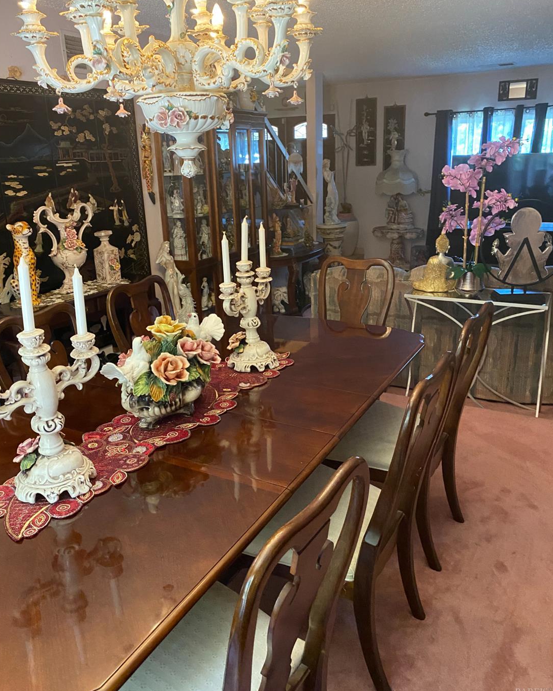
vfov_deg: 62.2
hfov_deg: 51.5
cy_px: 329
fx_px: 573
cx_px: 271
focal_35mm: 28
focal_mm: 4.25
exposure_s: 1/60
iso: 500
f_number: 1.8
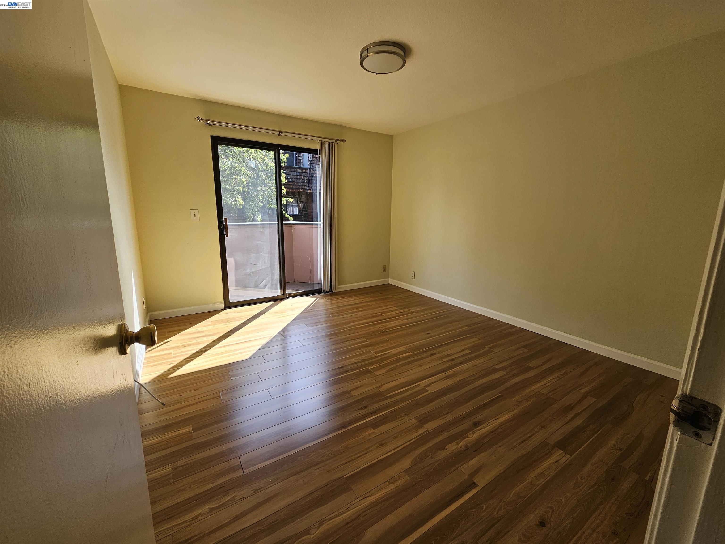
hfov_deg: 106.2
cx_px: 362
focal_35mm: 13
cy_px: 272
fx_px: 272
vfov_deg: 89.9
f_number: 2.2
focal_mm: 2.2
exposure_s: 1/209
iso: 50
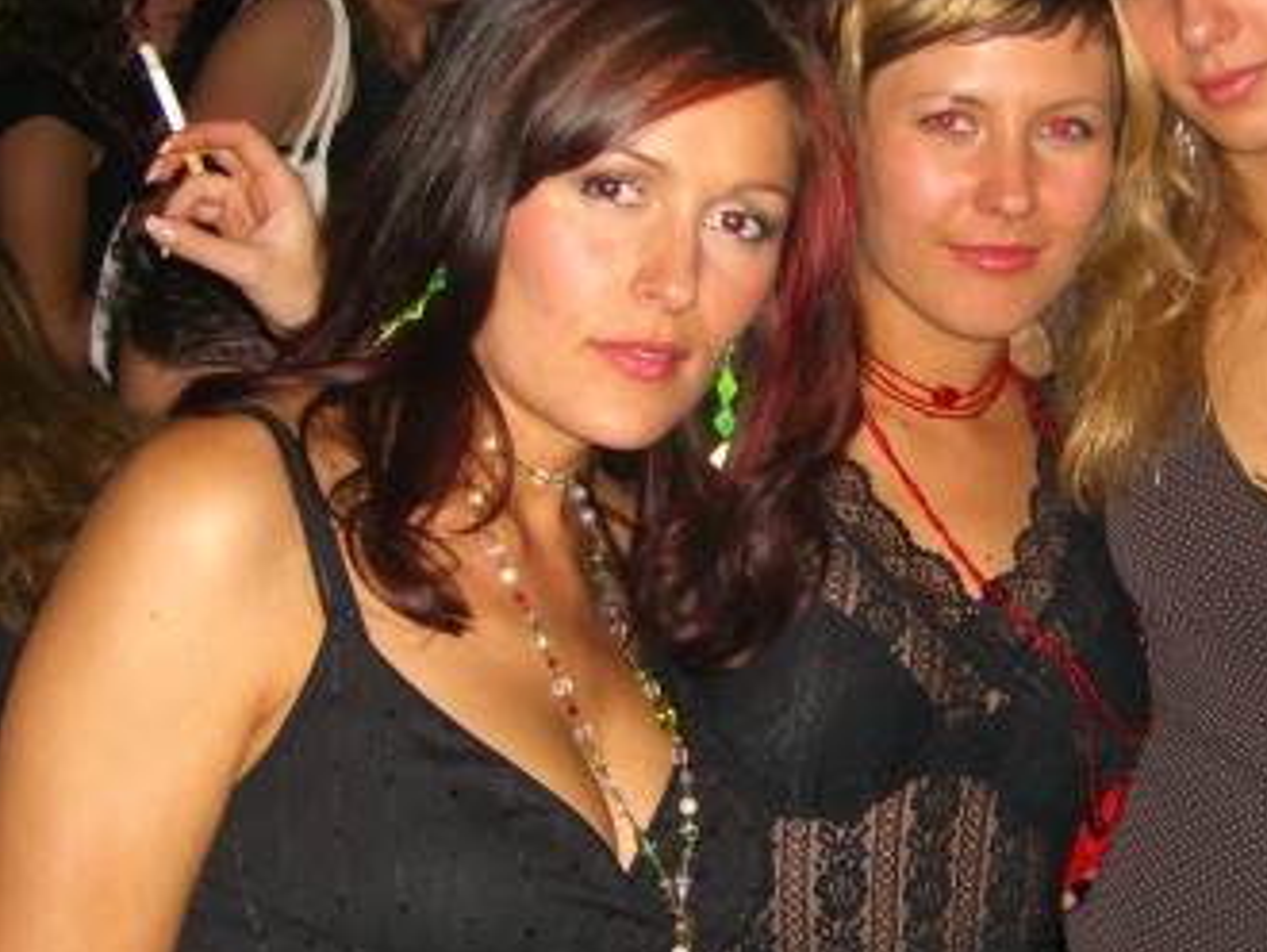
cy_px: 365
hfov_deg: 27.9
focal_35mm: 69
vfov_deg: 21.3
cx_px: 902
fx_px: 2527
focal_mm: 7.9
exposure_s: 1/60
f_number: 2.8
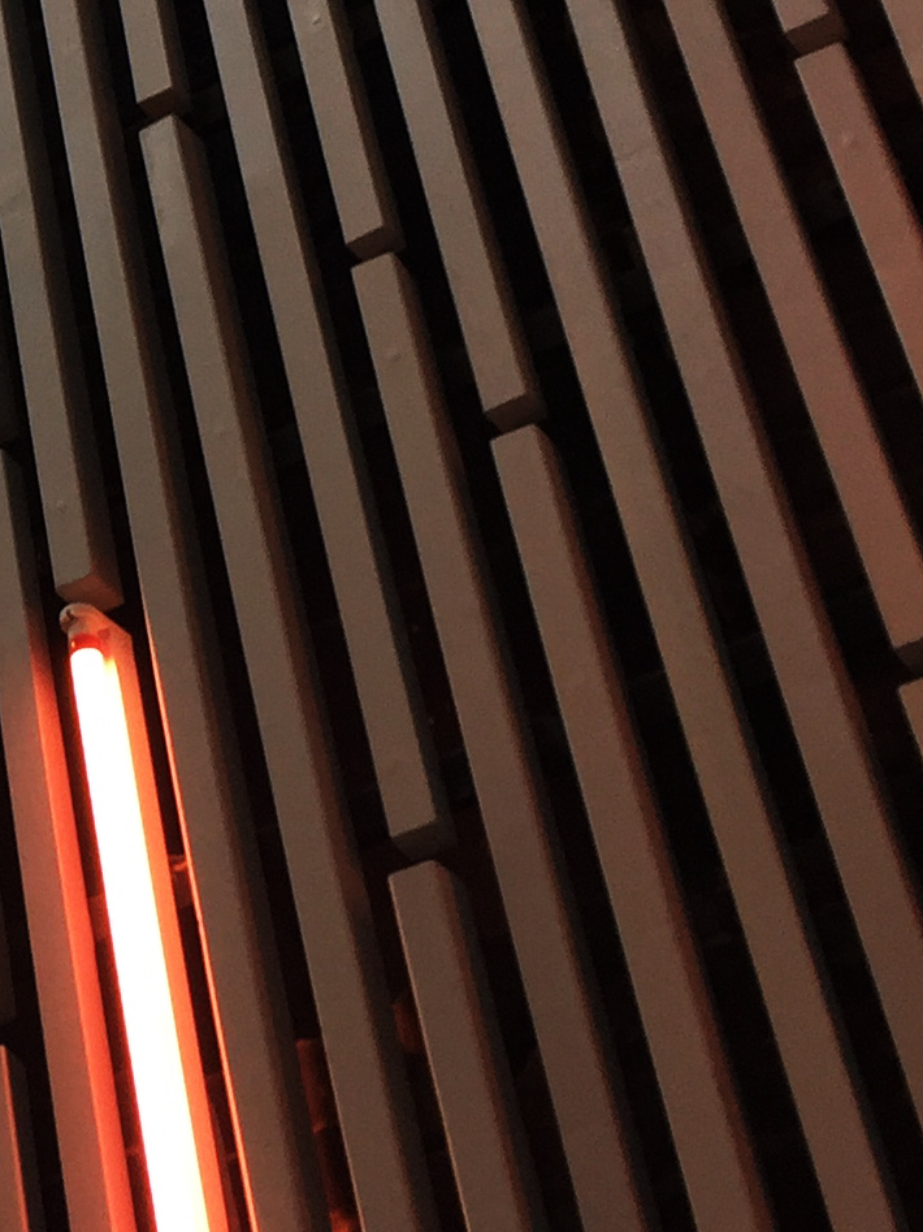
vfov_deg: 19.2
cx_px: -656
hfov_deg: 13.5
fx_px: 3556
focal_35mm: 100
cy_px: 64
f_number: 2.2
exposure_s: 1/50
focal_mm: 4.15
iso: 40
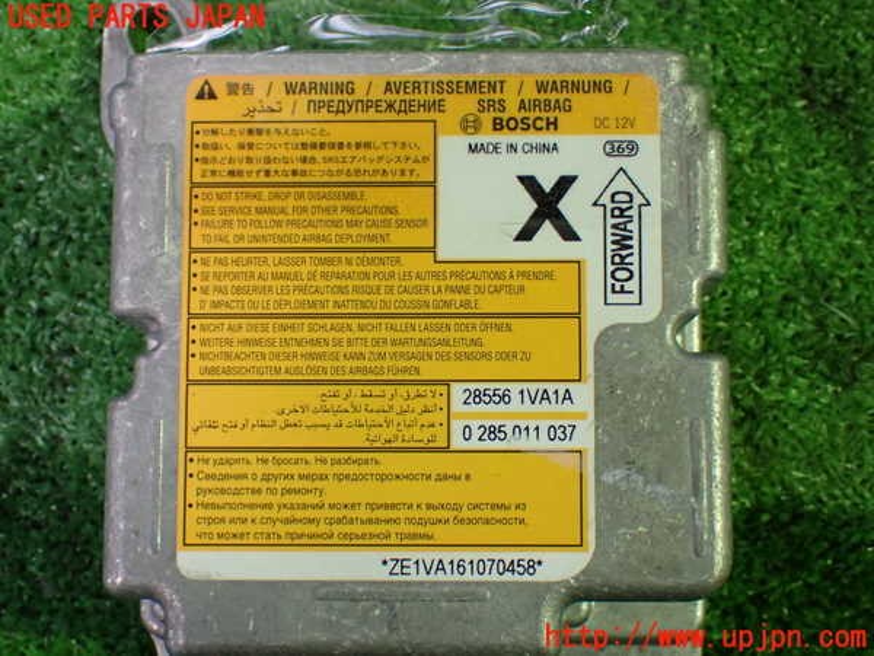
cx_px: 437
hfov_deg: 38.2
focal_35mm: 50
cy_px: 328
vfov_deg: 29.1
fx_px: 1262
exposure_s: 1/50
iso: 800
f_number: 3.2
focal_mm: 9.01
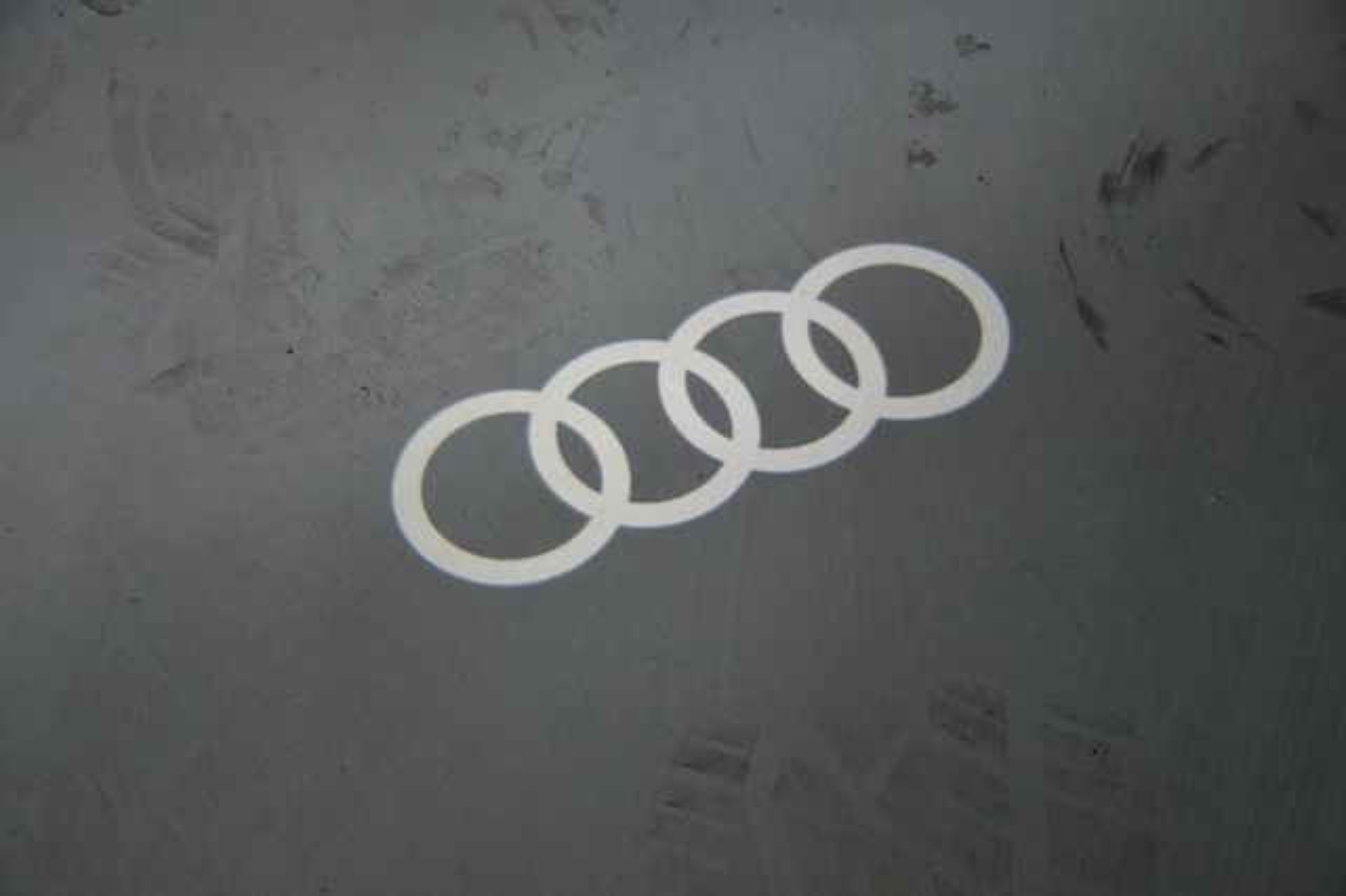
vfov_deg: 18.2
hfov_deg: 27.0
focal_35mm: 75
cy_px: 448
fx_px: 2803
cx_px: 673
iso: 800
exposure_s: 1/200
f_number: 4.8
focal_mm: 50
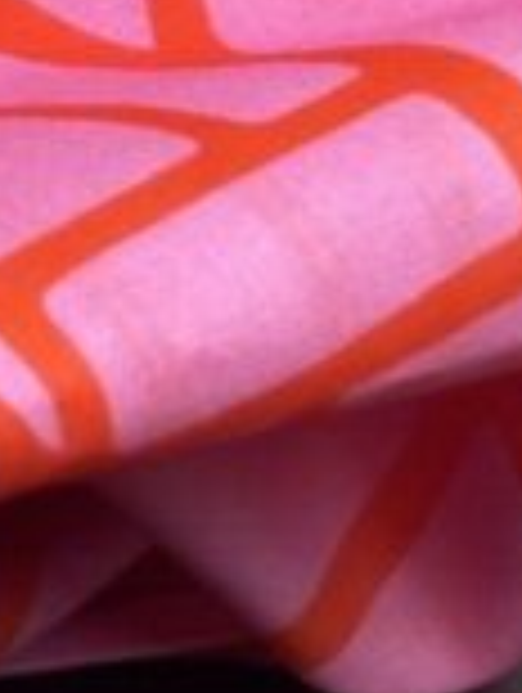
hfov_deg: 5.5
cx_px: -220
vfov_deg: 7.3
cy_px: 40
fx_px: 5414
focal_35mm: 270
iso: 50
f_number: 1.6
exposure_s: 1/96
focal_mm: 5.96
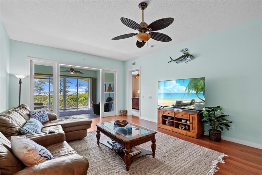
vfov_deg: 73.7
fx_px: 116
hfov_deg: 96.7
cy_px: 88
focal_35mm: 16
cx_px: 131
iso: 400
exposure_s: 1/6
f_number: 8
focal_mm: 16
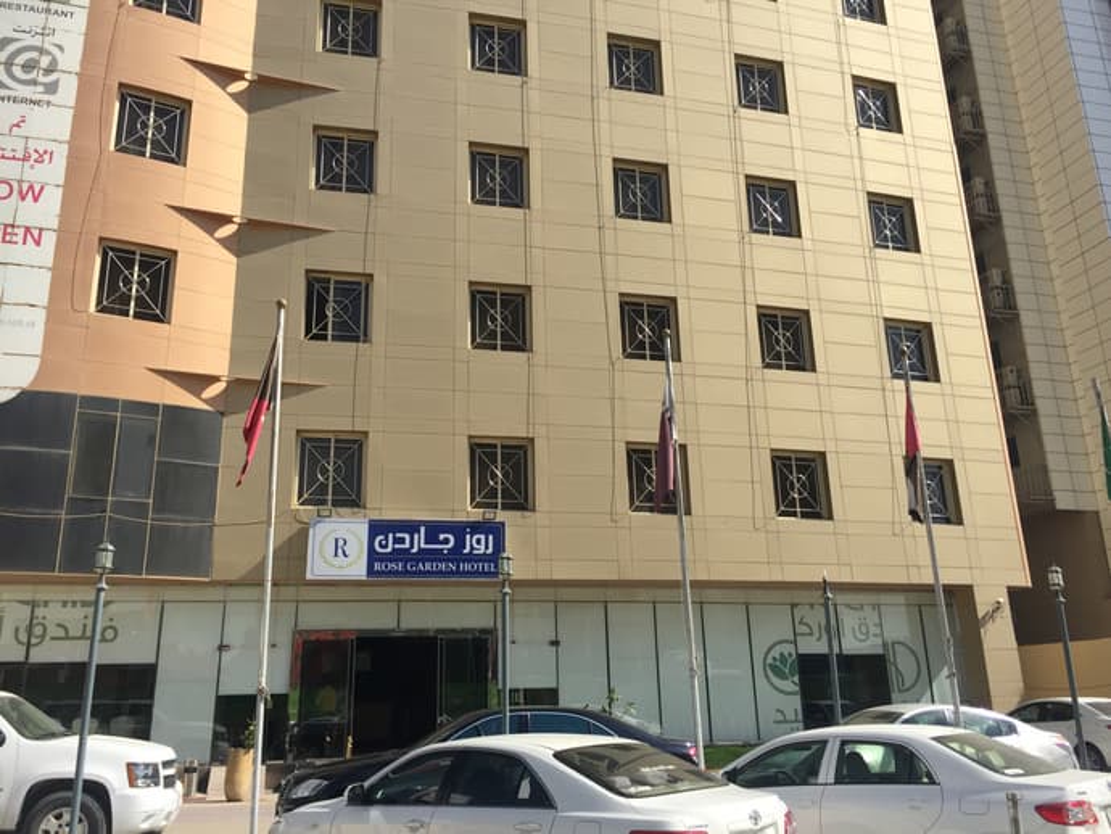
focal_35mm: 29
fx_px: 931
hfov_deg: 61.6
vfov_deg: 48.3
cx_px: 556
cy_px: 417
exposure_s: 1/2326
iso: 32
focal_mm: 4.15
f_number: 2.2
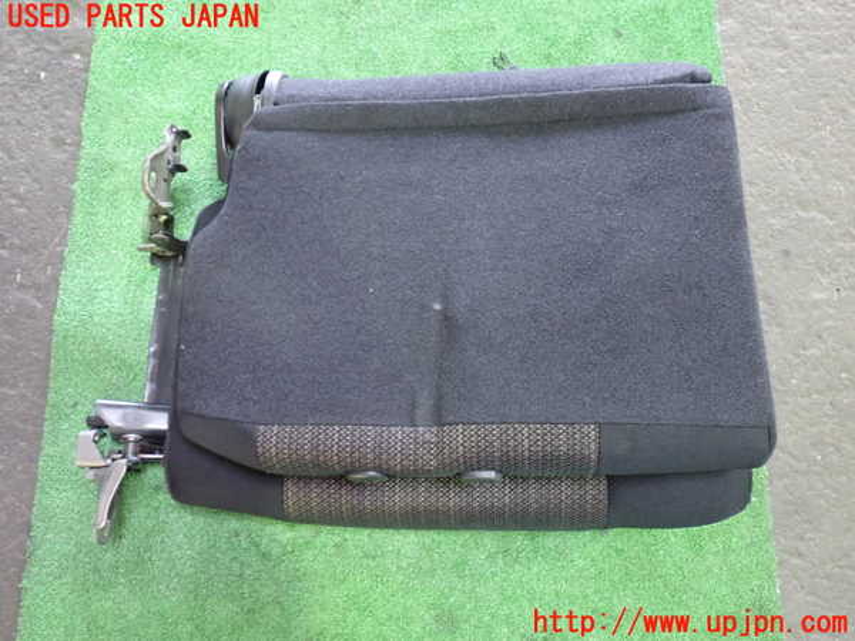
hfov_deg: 56.8
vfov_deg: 44.2
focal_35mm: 32
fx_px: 790
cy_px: 320
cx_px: 428
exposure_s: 1/30
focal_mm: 5.79
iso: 800
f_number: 2.4
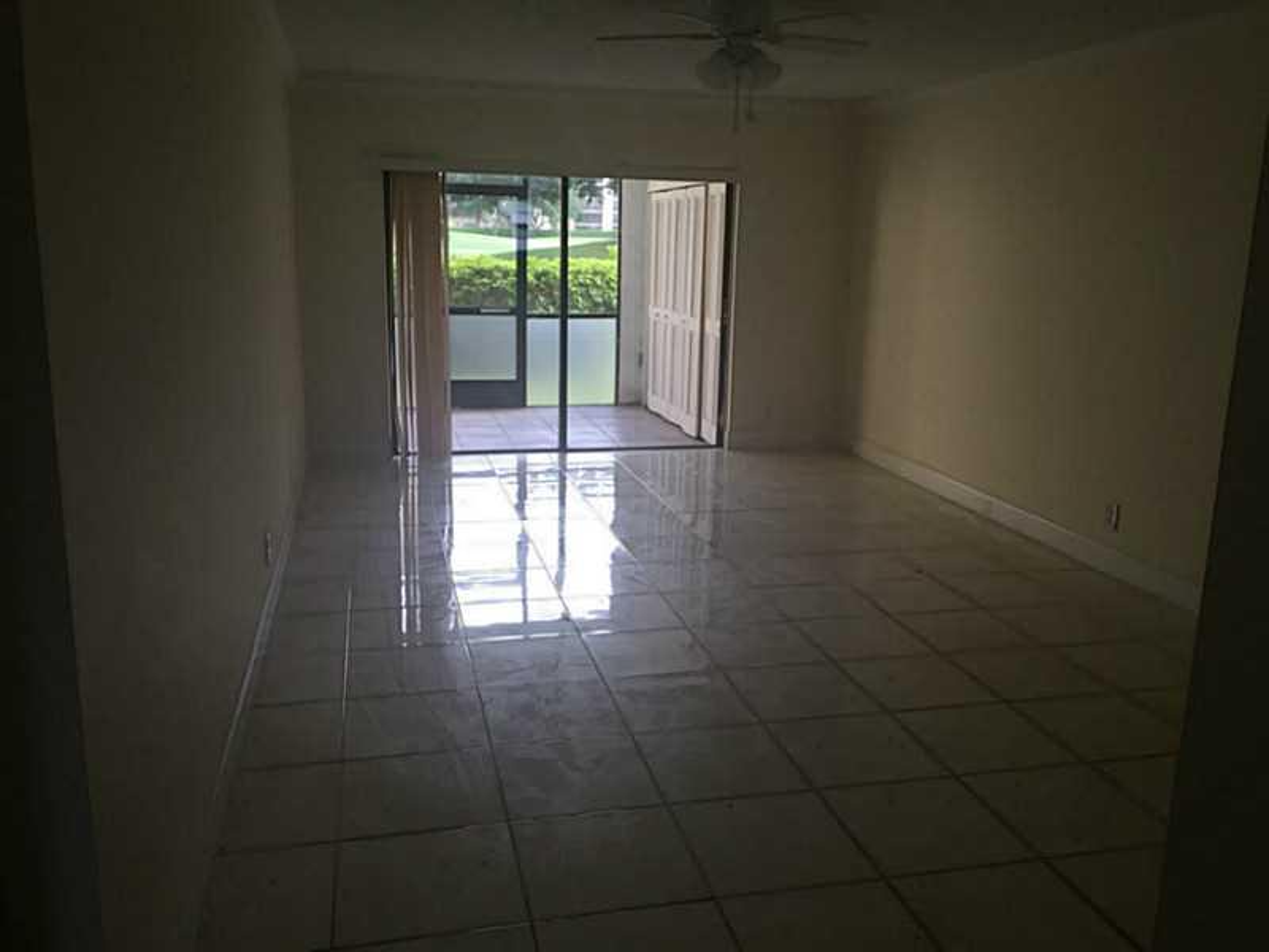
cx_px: 634
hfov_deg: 61.7
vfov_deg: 48.2
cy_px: 476
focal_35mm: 29
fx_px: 1063
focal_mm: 4.15
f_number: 2.2
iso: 32
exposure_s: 1/40
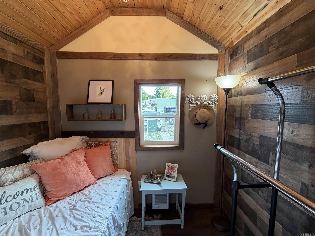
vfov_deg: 81.7
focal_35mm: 15
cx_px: 156
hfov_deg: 98.2
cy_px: 120
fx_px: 136
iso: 200
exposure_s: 1/60
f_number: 2.2
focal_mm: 2.22
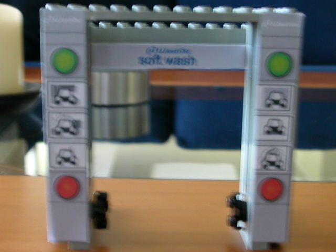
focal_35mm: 54
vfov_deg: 27.0
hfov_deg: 35.5
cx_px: 168
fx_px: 524
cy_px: 126
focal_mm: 8.2
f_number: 3.2
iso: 108
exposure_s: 1/4.2
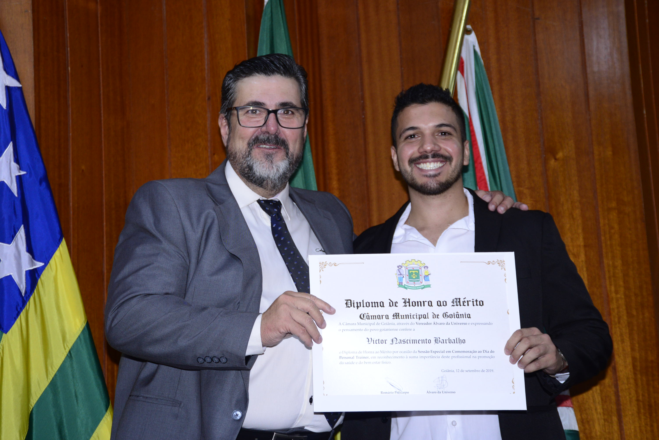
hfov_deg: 27.0
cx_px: 330
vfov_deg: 18.2
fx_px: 1373
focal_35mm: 75
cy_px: 220
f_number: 5.3
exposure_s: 1/125
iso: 1600
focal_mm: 75
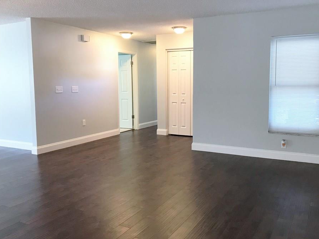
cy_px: 114
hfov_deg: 56.7
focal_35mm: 32
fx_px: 295
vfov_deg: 44.1
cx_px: 177
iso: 40
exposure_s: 1/24
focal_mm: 3.99
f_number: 1.8
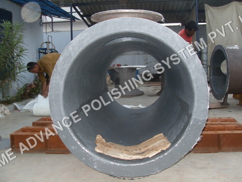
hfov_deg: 50.1
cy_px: 91
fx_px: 259
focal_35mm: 37
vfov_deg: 38.7
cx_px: 121
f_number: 2.8
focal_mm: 6.3
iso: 100
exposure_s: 1/45
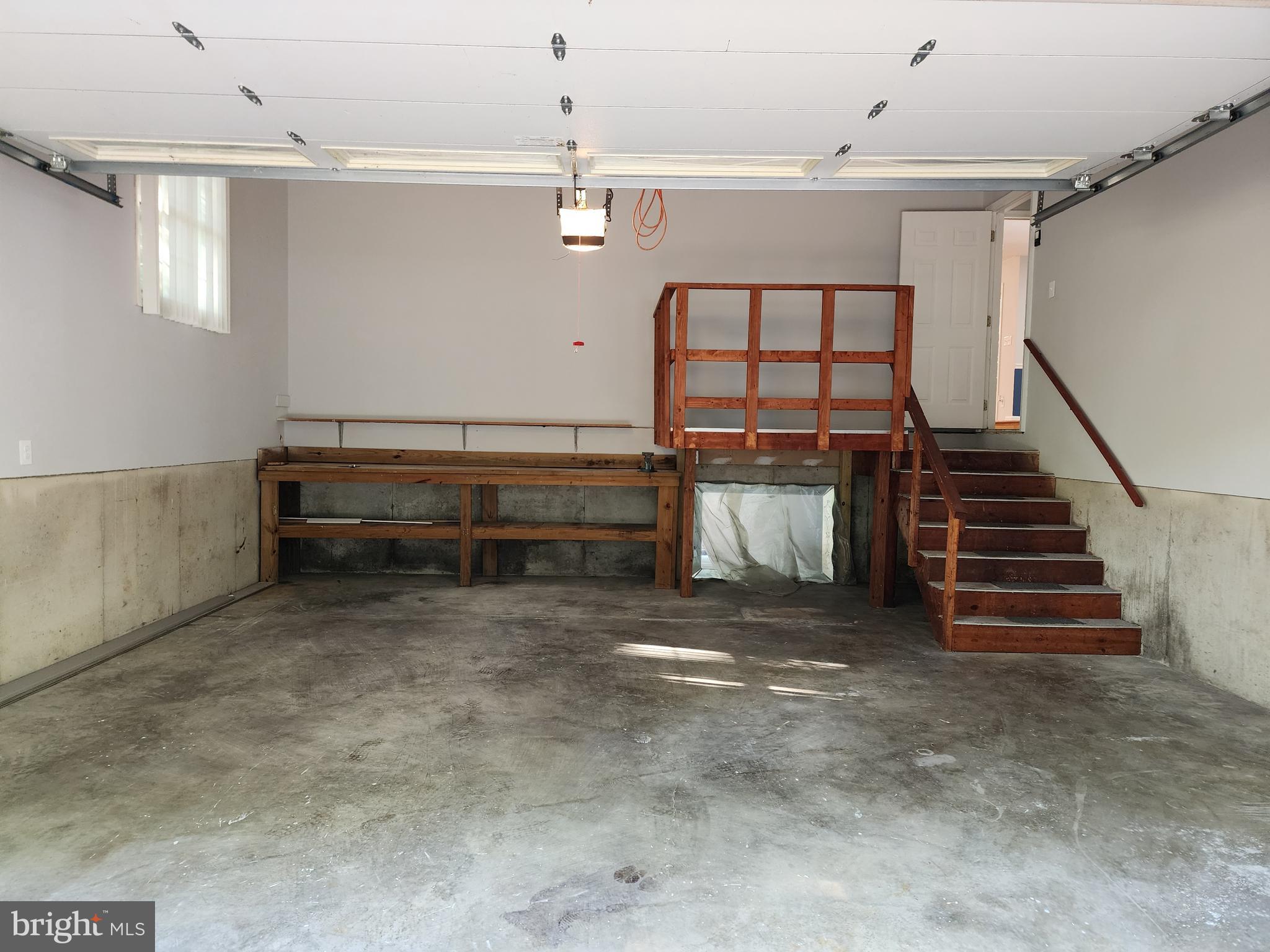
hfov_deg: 73.9
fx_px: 844
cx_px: 635
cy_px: 476
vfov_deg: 58.9
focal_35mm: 23
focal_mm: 6.4
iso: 320
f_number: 1.8
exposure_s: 1/120
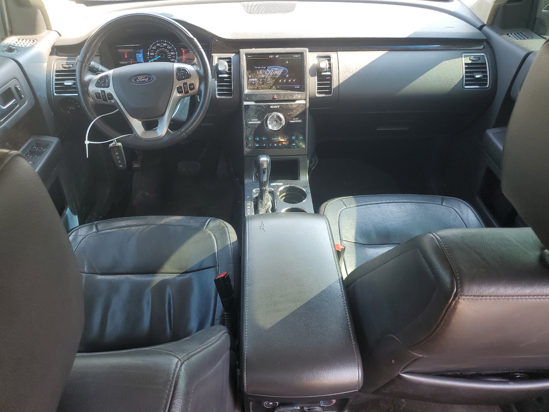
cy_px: 206
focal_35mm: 26
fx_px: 412
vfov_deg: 53.1
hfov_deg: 67.3
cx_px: 274
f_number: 1.5
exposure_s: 1/120
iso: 57
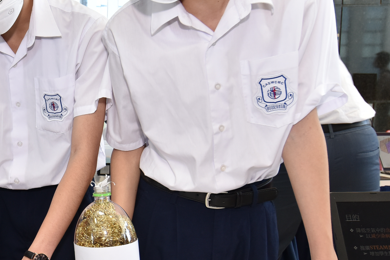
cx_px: -41
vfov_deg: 24.1
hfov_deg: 31.5
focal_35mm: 56
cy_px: 162
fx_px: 607
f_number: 6.3
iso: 640
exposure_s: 1/100
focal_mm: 22
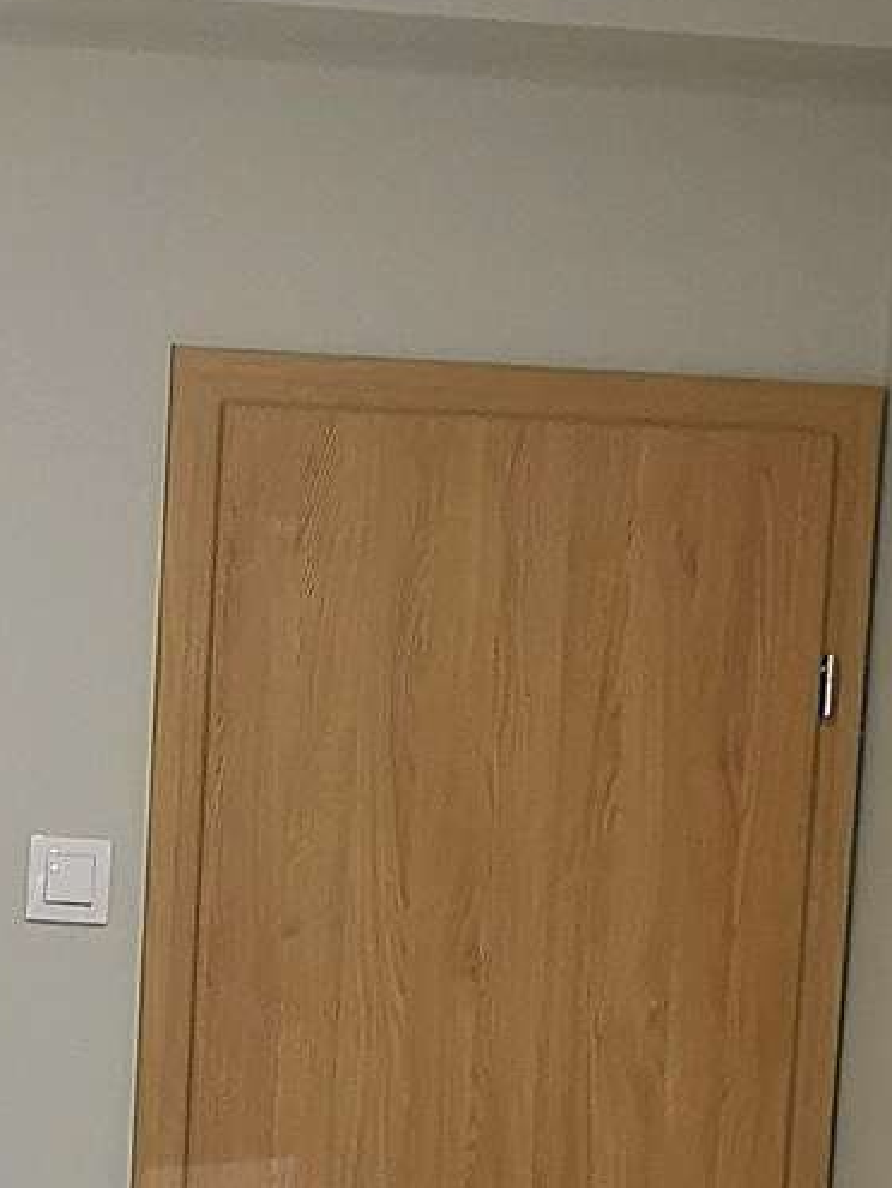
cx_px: -70
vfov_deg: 17.0
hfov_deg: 13.4
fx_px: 3740
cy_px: 1558
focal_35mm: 109
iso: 320
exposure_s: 1/33.3
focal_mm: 5.58
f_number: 1.8
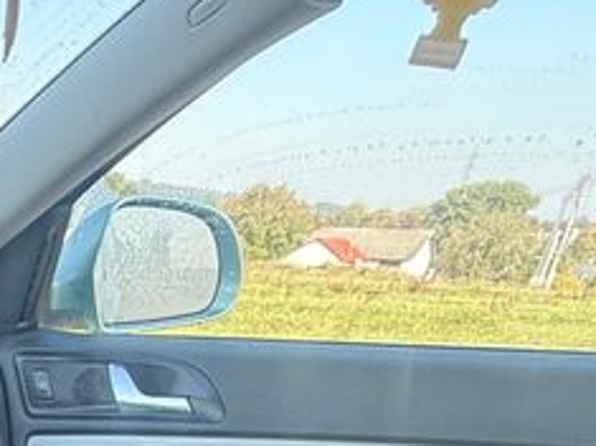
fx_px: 1050
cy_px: 877
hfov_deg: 24.9
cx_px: -282
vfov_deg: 17.6
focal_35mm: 61
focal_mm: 2.22
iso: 200
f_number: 2.2
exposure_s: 1/99
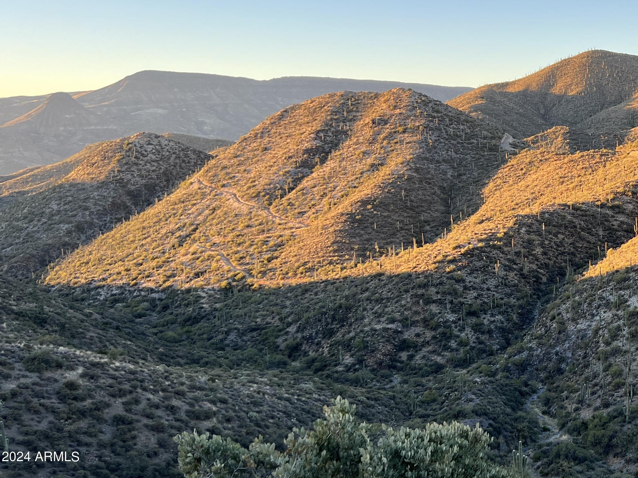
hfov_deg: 67.3
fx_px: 479
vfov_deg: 53.1
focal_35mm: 26
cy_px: 239
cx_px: 319
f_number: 1.5
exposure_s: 1/506
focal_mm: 5.7
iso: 50
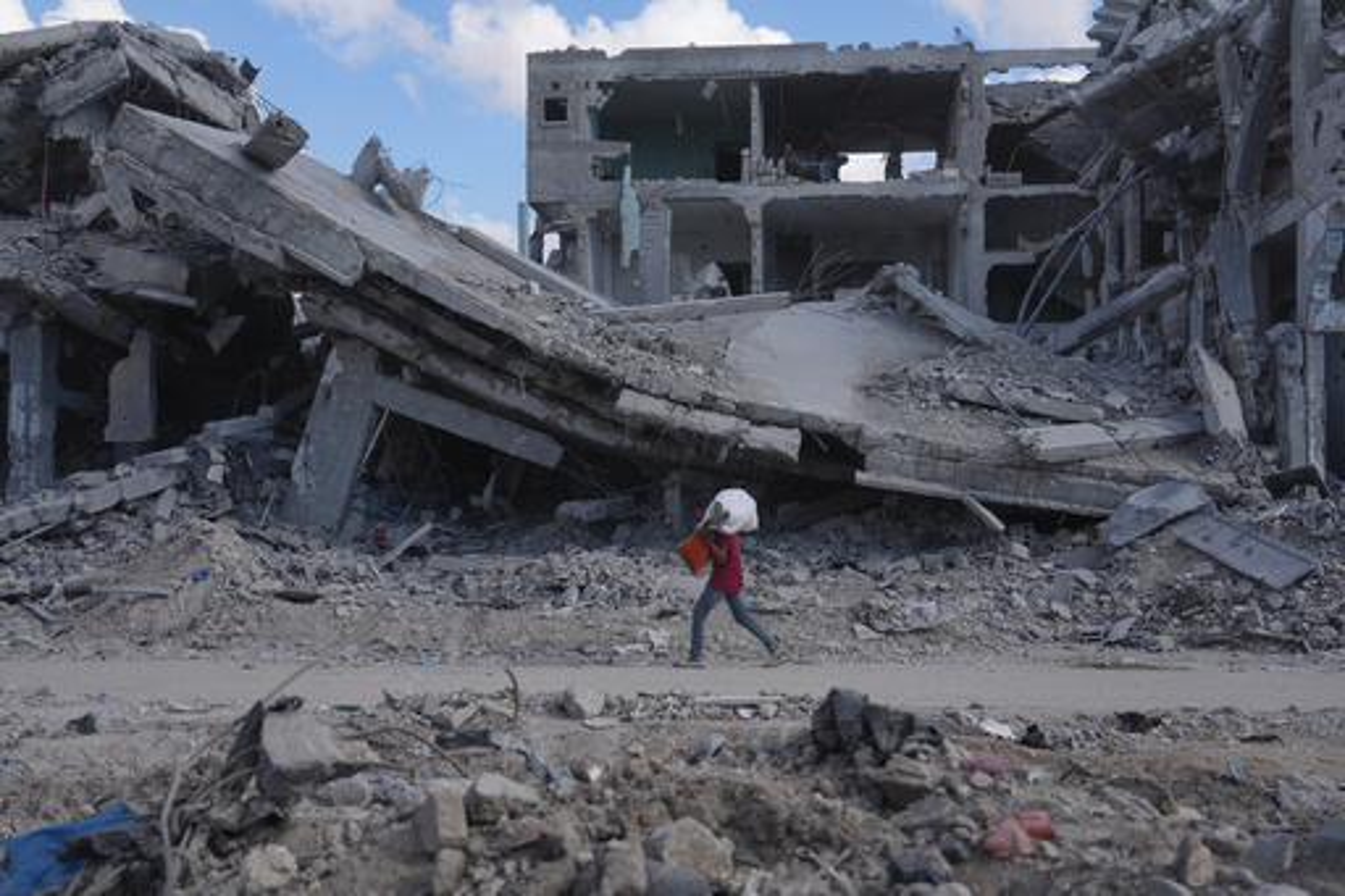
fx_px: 1382
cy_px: 448
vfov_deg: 35.9
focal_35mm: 37
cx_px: 672
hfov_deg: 51.9
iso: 125
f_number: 4
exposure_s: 1/1250
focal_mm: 37
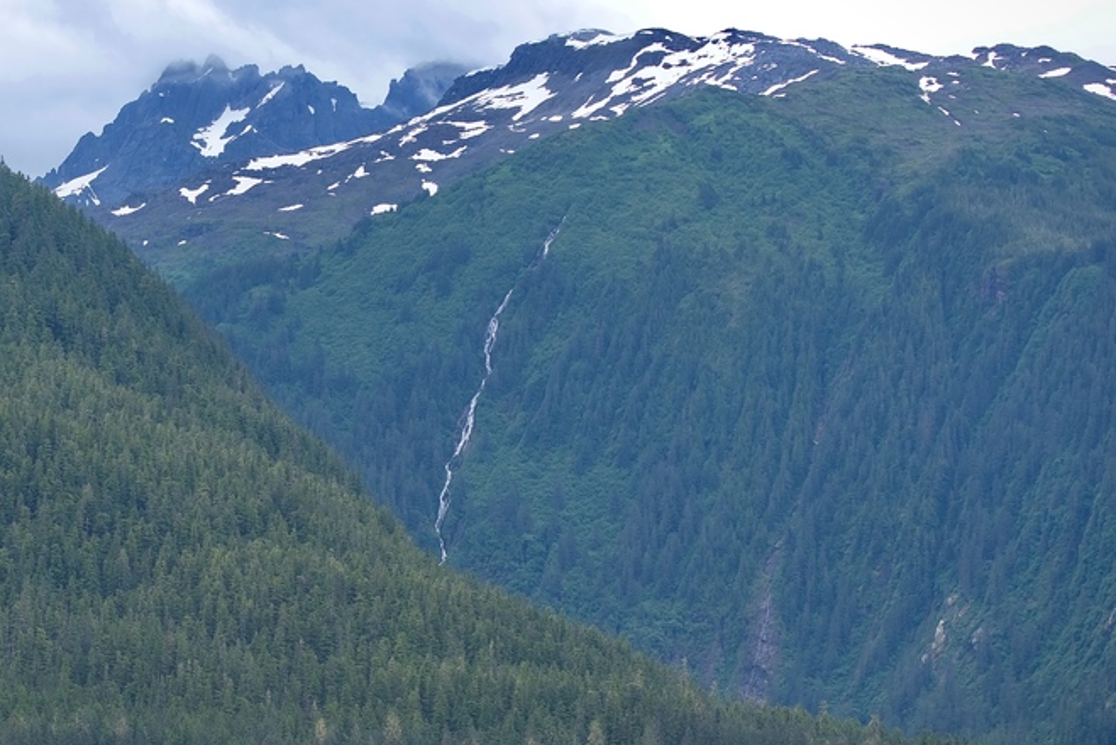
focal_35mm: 136
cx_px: 313
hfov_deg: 15.0
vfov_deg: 10.1
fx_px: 4218
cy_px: 374
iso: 100
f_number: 7.1
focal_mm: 70
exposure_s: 1/200
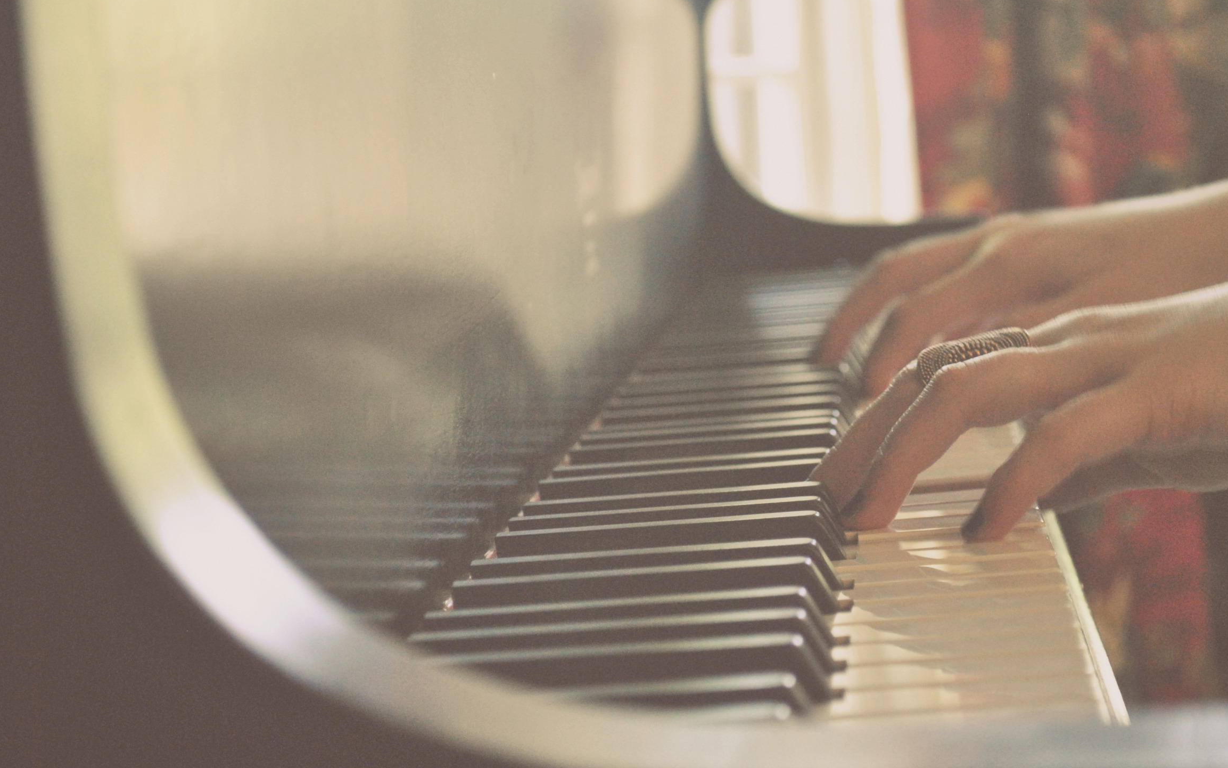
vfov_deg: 14.7
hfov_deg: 23.3
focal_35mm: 89
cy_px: 406
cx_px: 674
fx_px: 2979
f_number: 5.3
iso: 1100
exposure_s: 1/30
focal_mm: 48
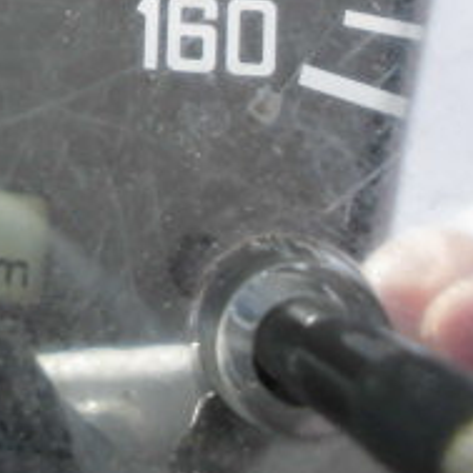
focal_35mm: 78
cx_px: -160
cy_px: -90
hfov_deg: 20.1
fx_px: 1206
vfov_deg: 20.8
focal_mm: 4.6
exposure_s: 1/60
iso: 200
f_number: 3.5
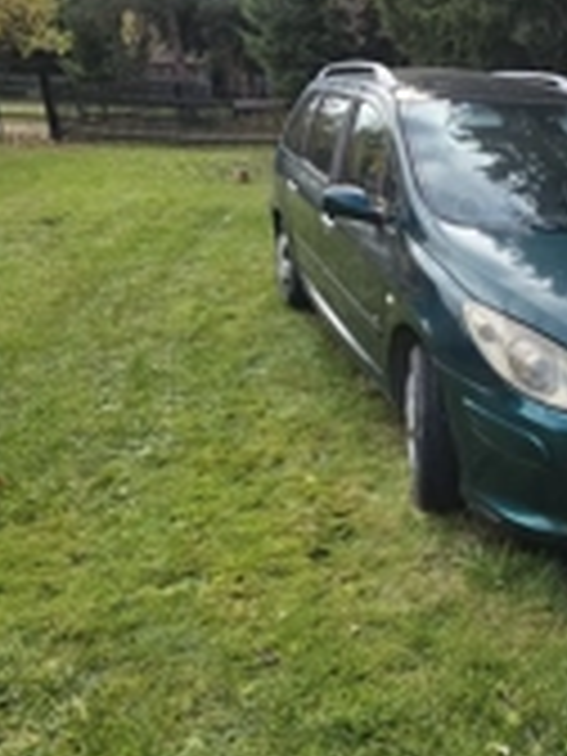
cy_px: 369
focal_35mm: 31
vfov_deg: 58.3
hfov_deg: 42.1
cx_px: 500
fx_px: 677
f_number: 2.2
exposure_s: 1/1350
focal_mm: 2.2
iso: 50
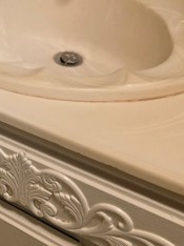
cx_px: -50
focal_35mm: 63
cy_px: 11
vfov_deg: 29.1
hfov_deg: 21.2
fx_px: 447
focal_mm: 6.3
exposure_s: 1/120
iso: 1000
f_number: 1.7
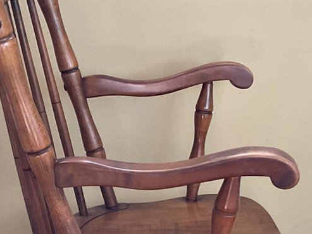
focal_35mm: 89
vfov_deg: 16.3
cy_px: 220
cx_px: 149
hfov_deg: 22.0
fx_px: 802
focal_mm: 3
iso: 160
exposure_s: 1/60
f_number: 1.8
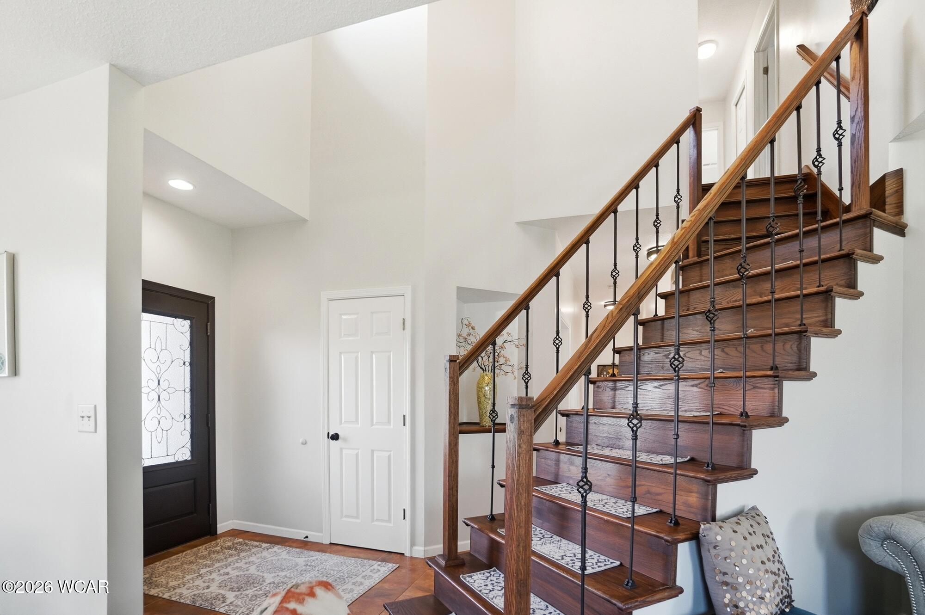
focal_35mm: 15
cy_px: 308
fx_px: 385
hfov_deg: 100.4
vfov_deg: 77.2
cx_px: 462
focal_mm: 10
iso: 125
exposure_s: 1/100
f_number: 7.1
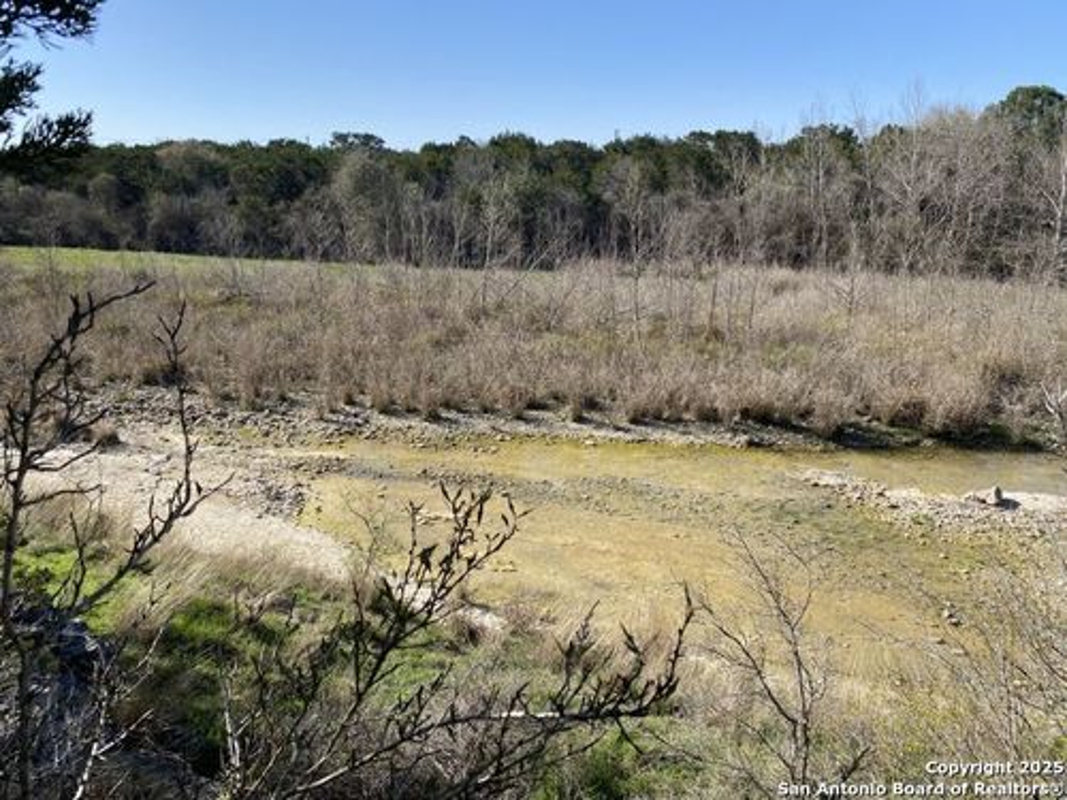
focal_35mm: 26
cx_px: 534
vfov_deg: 53.1
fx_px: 801
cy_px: 400
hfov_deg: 67.3
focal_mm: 4.25
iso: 32
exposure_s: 1/1838
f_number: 1.8
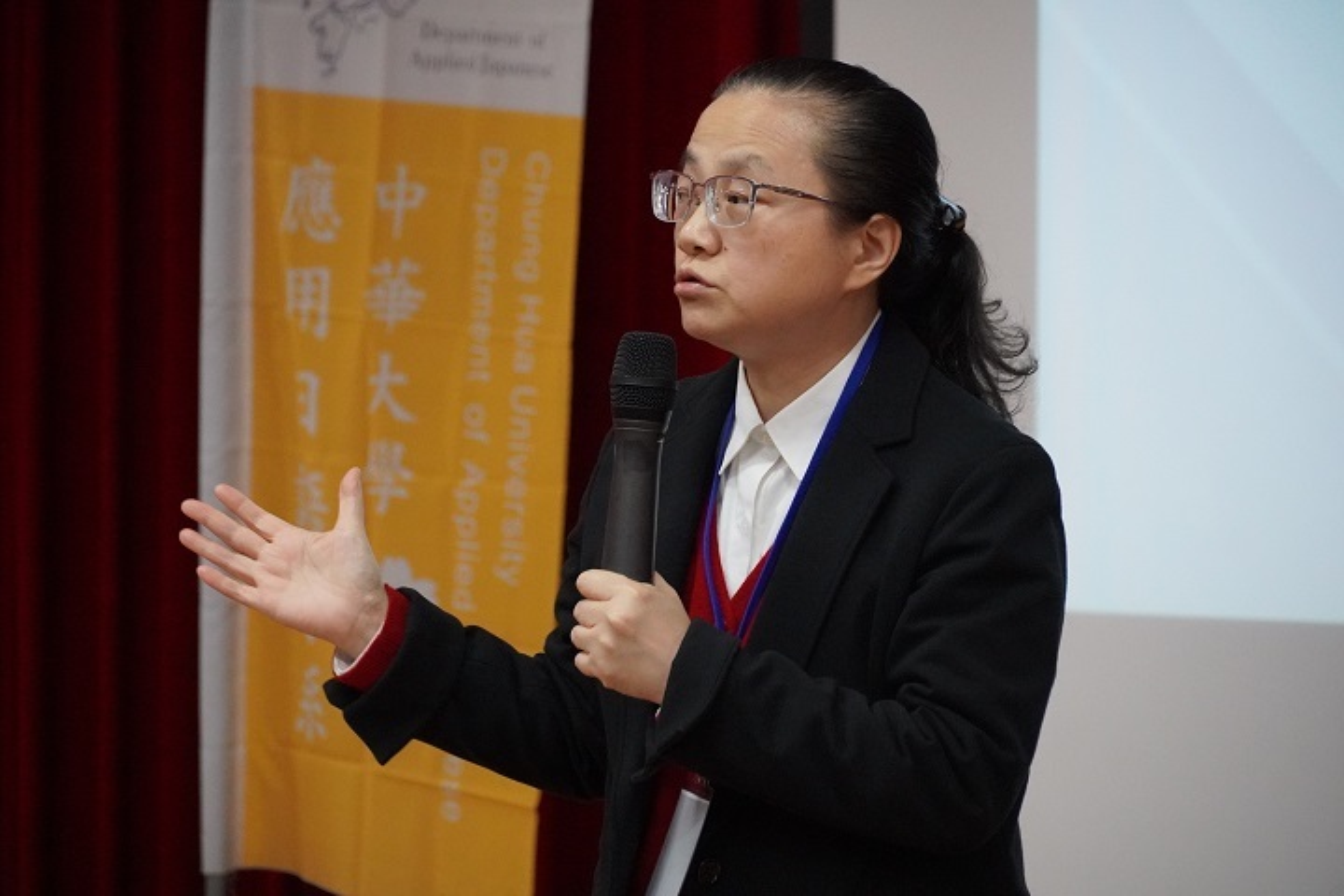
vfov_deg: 7.6
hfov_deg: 11.4
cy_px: 448
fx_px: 6719
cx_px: 672
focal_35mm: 180
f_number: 5.6
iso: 6400
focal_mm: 120
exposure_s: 1/125
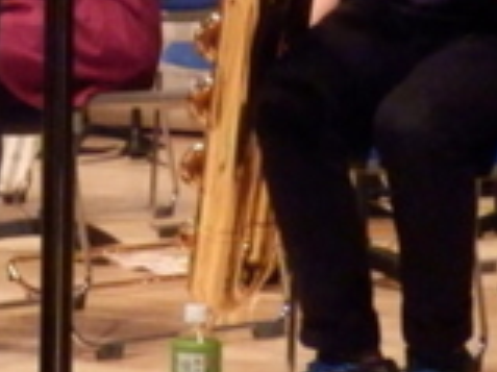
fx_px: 3744
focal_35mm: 261
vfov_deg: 5.6
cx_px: -59
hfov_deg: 7.5
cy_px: -234
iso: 1600
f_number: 4.8
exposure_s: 1/160
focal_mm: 12.3
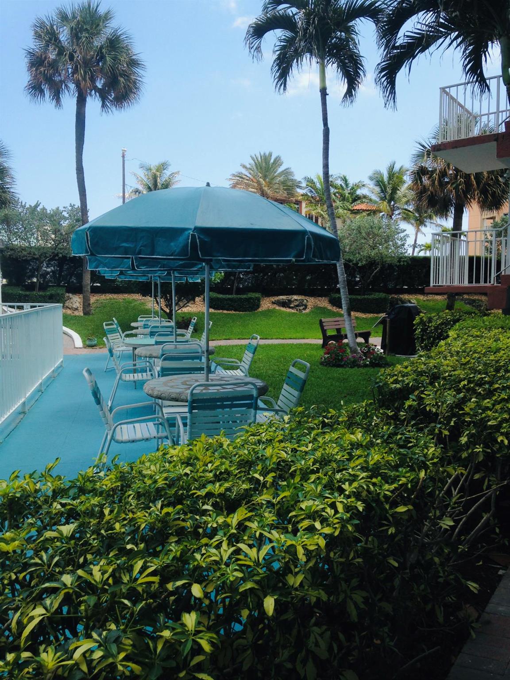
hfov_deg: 42.9
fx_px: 648
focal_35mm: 33
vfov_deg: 55.4
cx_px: 255
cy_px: 340
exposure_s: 1/821
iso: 50
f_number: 2.4
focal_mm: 4.12
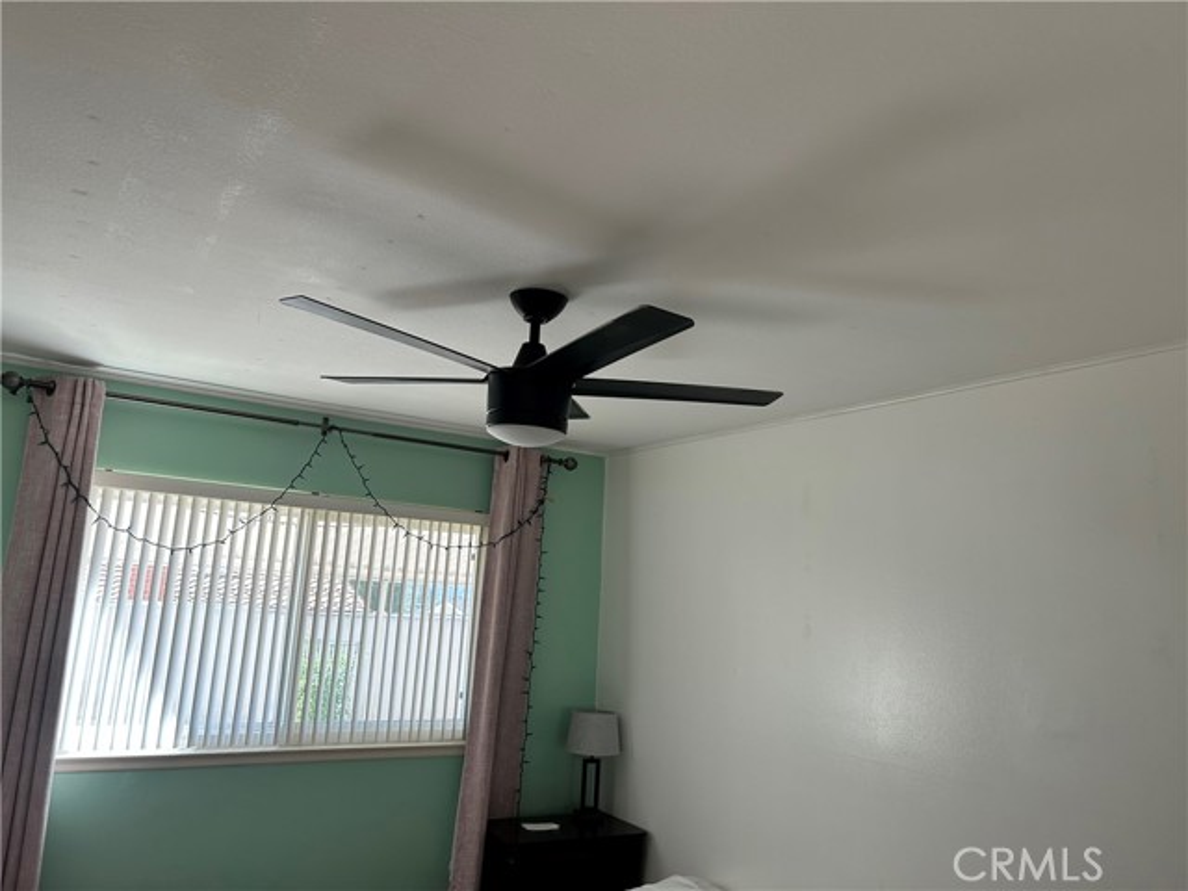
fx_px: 892
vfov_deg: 53.1
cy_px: 446
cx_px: 594
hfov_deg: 67.3
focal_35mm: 26
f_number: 1.5
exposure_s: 1/126
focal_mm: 5.7
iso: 64
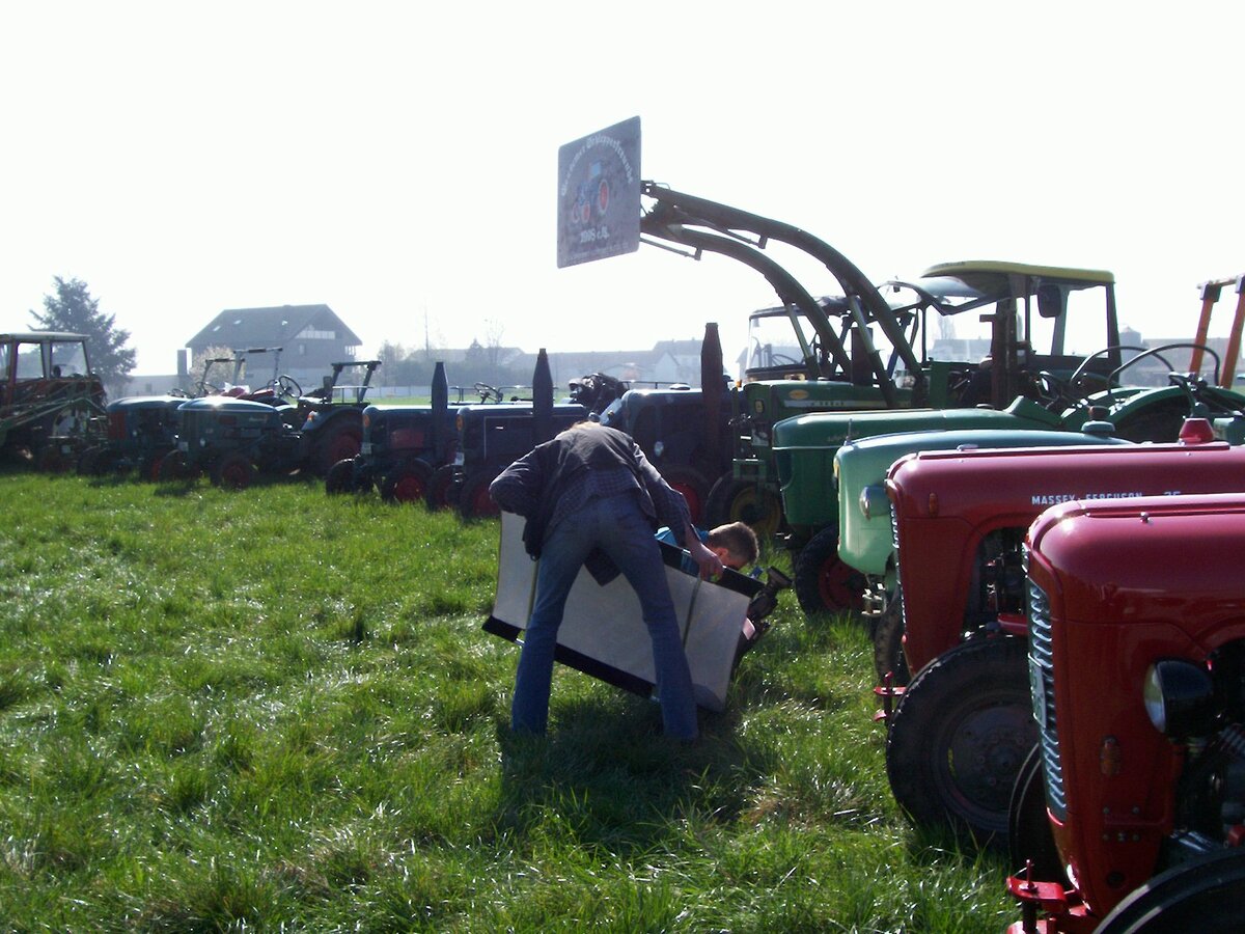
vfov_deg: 34.3
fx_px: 1511
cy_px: 467
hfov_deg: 44.8
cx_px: 622
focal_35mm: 42
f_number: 5.6
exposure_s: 1/362
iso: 80
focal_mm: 7
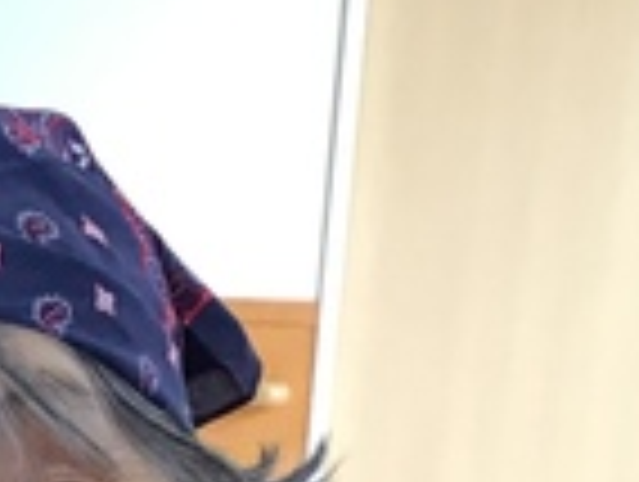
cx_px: -104
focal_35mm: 148
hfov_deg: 13.0
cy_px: 1032
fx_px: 2737
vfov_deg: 9.3
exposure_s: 1/30
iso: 32
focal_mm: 3.3
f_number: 2.4
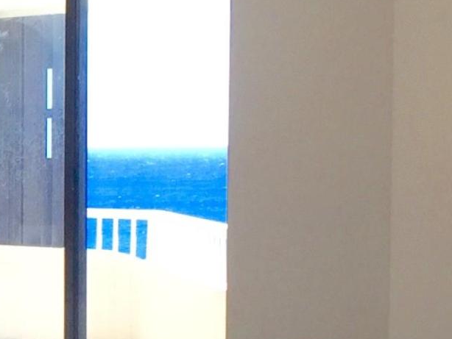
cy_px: 338
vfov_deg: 10.8
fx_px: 1777
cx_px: -219
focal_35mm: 136
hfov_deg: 13.7
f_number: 2.2
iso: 32
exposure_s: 1/170
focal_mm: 4.15
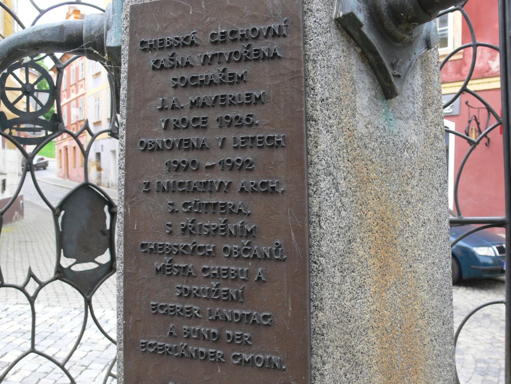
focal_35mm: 36
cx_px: 251
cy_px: 193
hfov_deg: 51.3
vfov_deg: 39.7
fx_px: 532
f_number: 4
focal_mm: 7.4
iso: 100
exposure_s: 1/50
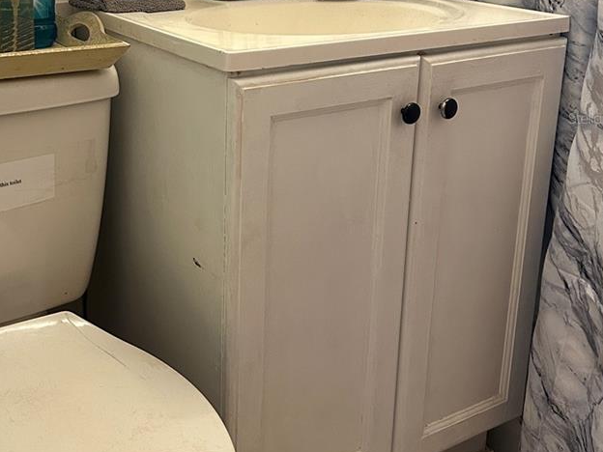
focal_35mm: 50
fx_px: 871
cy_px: 118
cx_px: 202
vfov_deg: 28.7
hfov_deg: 37.8
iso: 320
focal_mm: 5.7
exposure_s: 1/60
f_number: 1.5
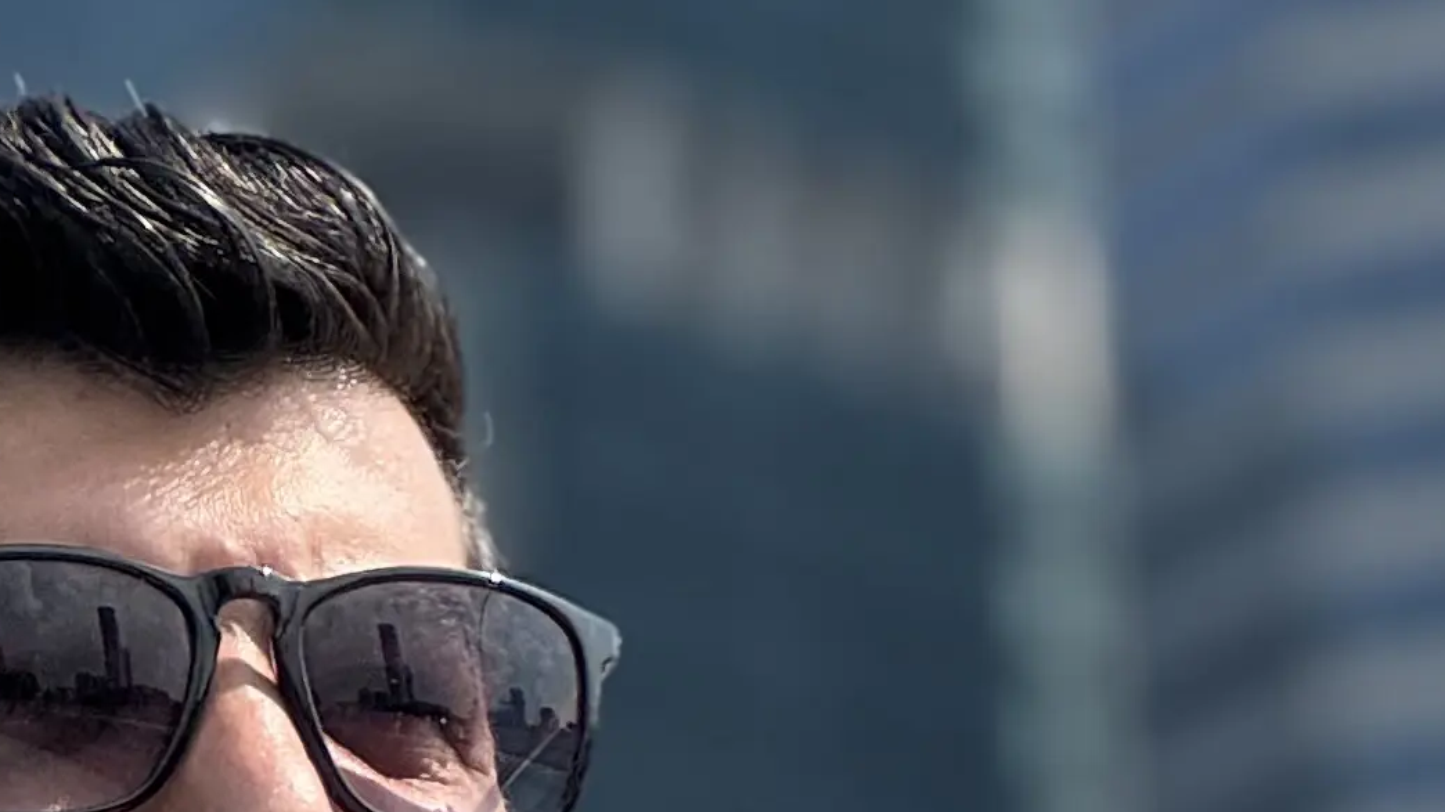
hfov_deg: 6.7
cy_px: 1173
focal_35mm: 324
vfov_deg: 3.7
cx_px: 411
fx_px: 12413
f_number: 2.8
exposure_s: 1/518
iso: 25
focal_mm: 9
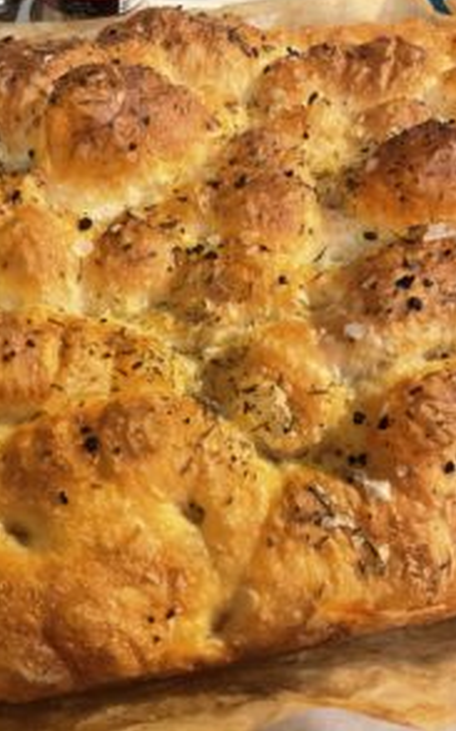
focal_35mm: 42
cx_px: 127
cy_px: 359
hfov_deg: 30.1
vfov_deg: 47.2
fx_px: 836
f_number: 1.8
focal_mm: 3
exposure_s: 1/40
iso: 320
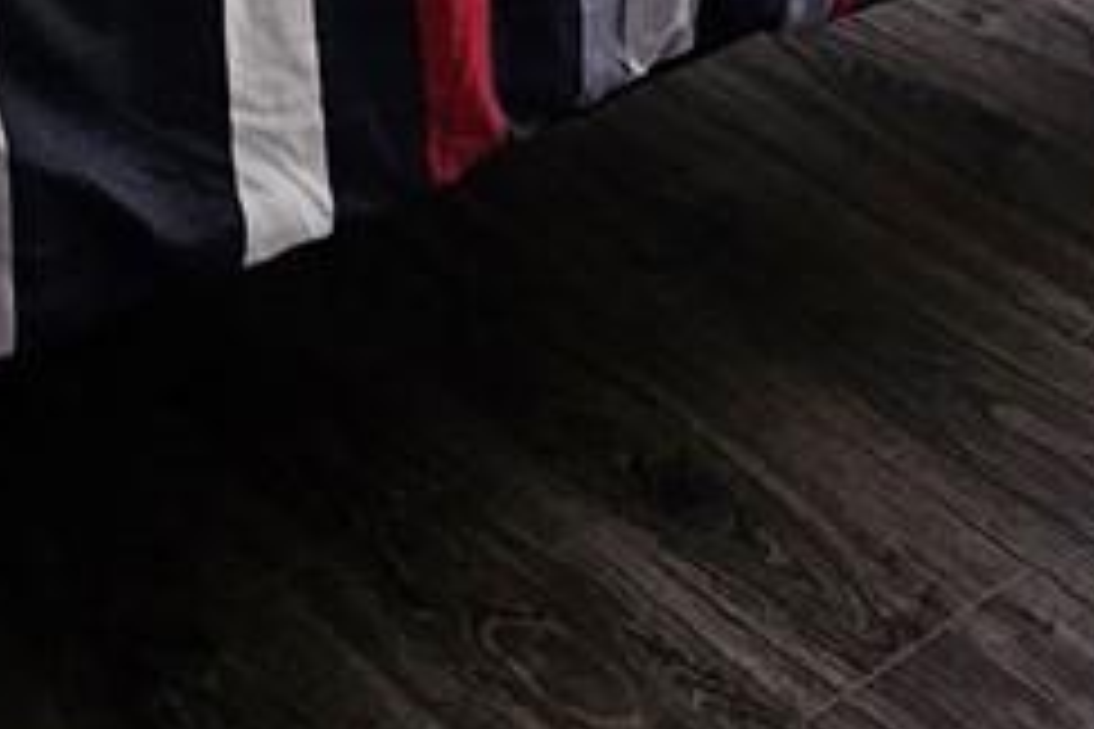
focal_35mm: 89
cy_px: -1490
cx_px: 1017
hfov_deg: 22.2
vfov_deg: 10.5
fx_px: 2704
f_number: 2.2
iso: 100
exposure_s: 1/207
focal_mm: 2.2
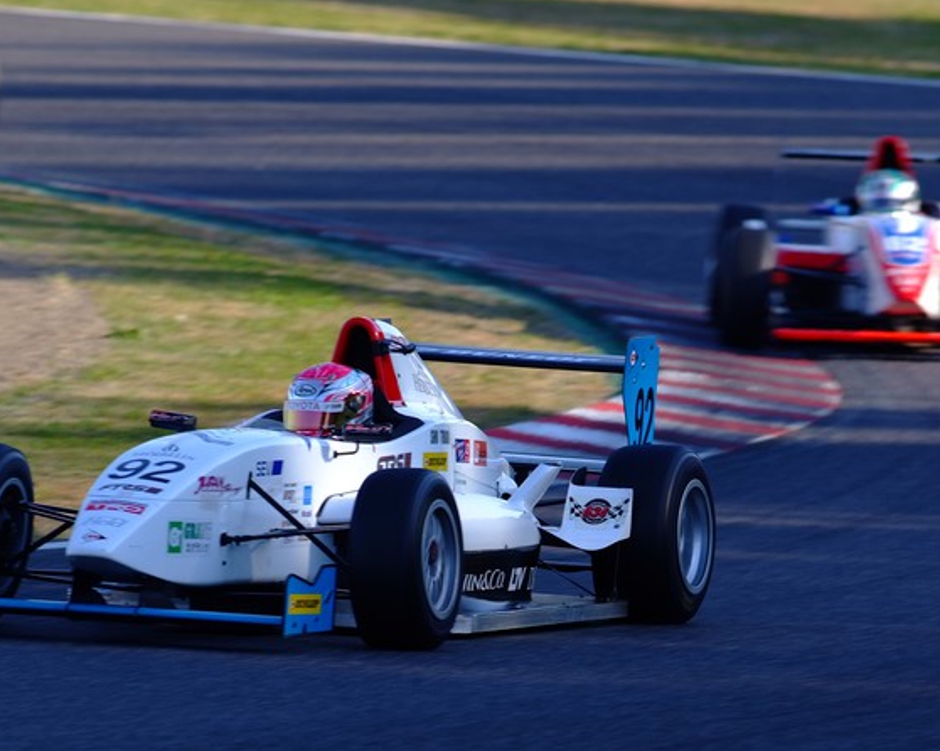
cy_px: 359
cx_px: 490
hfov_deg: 3.6
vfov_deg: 2.8
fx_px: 15157
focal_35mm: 545
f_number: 5.6
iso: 100
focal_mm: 300
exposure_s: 1/250
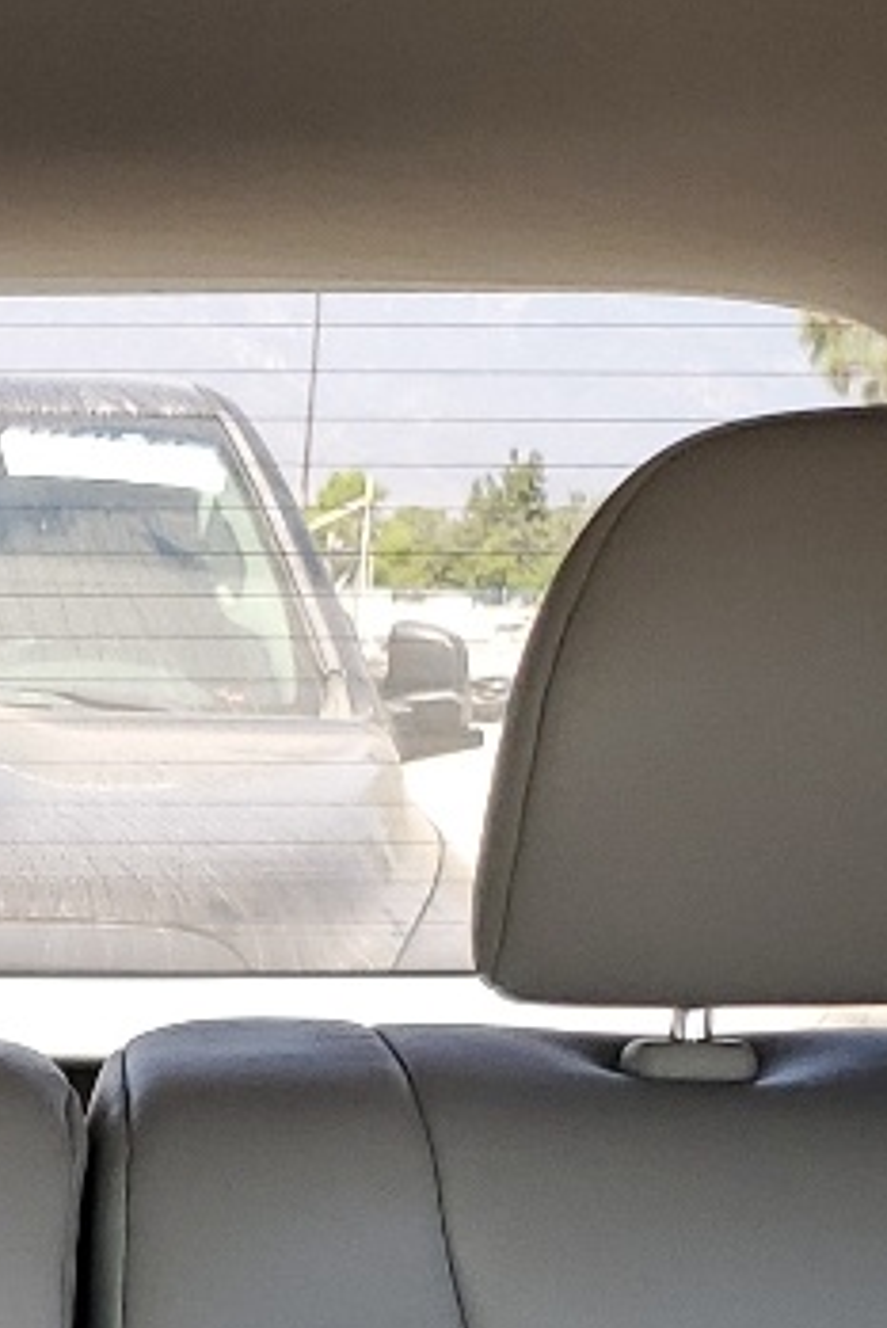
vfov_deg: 15.5
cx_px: -731
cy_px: 1868
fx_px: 4578
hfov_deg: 10.4
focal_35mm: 124
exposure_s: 1/145
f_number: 1.5
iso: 50
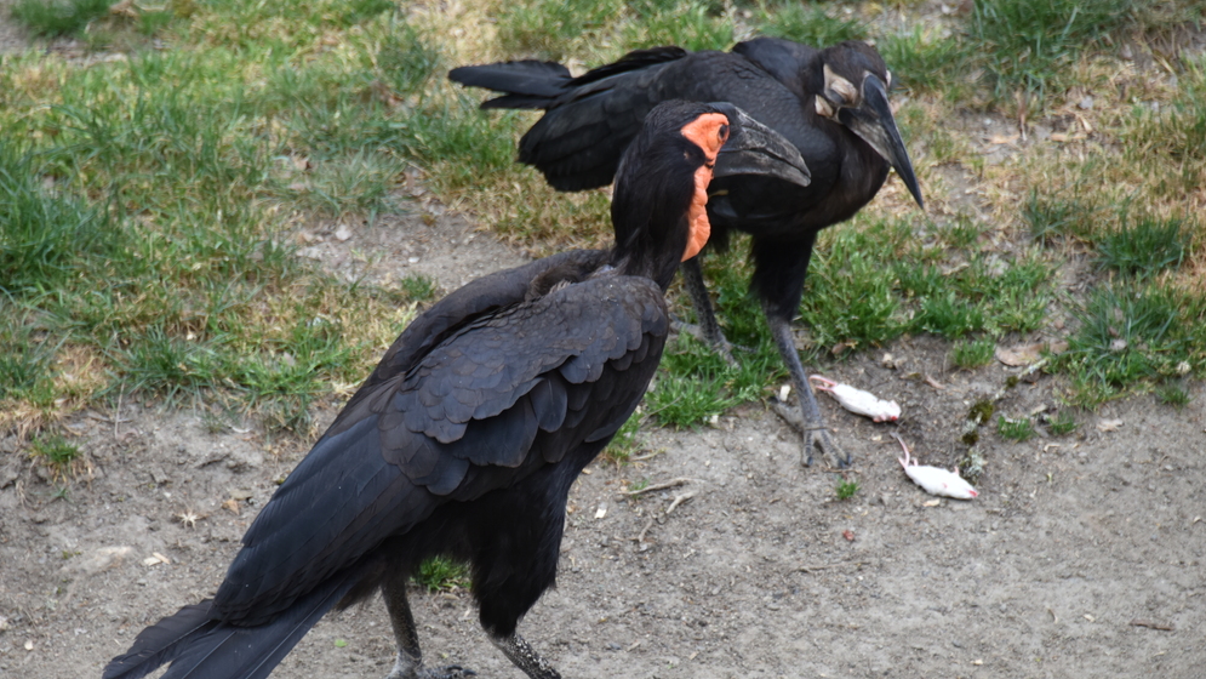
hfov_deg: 6.4
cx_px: 541
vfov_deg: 3.6
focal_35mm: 337
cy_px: 381
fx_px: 10778
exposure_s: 1/500
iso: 800
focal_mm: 250
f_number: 5.6
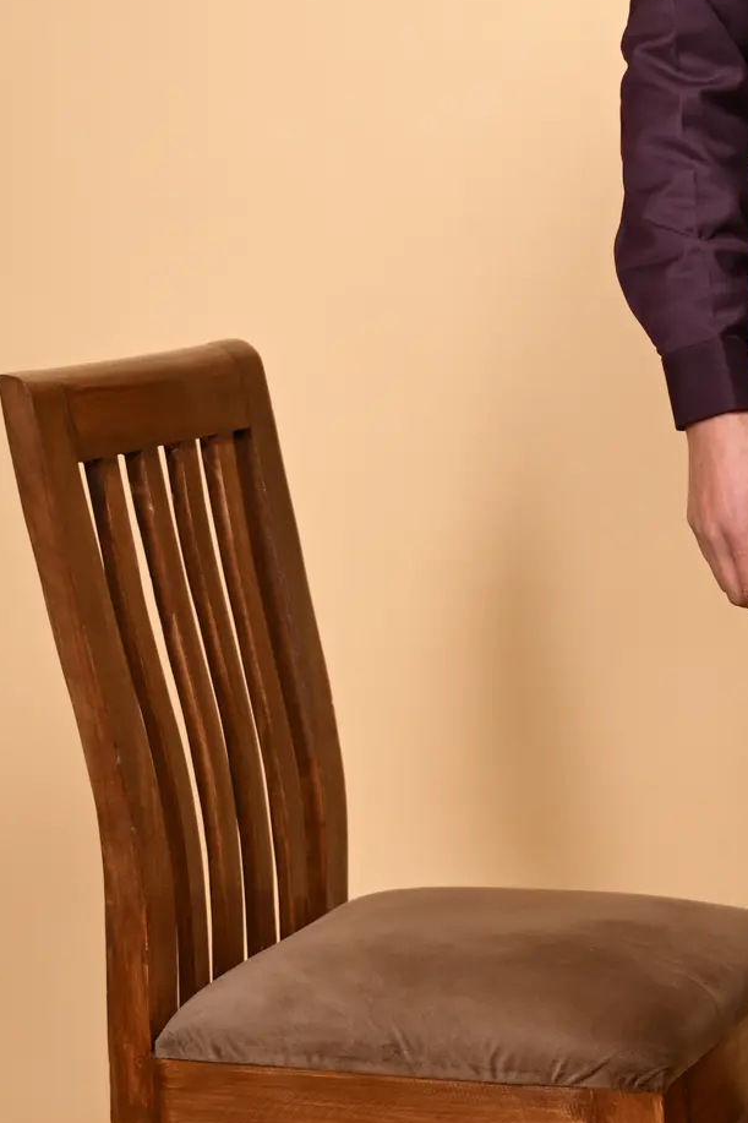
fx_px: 3554
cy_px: 328
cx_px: 837
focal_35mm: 114
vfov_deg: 17.9
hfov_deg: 11.8
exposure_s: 1/200
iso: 100
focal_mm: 41
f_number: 2.8
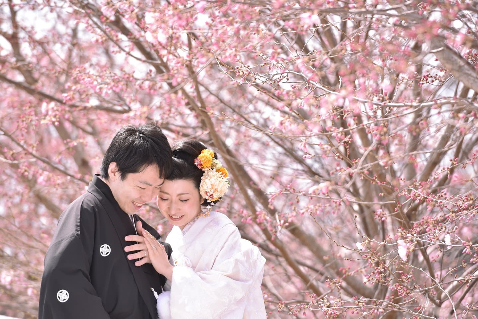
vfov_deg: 6.9
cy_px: 160
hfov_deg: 10.3
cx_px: 239
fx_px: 2656
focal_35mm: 200
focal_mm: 200
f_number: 5
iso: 400
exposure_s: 1/1600
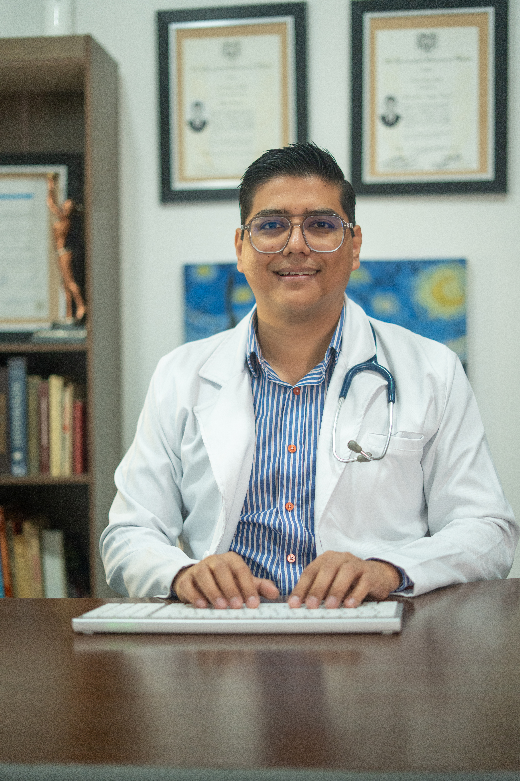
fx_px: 1083
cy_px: 390
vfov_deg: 39.6
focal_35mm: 50
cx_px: 260
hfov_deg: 27.0
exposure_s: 1/320
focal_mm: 50
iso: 1600
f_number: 1.8
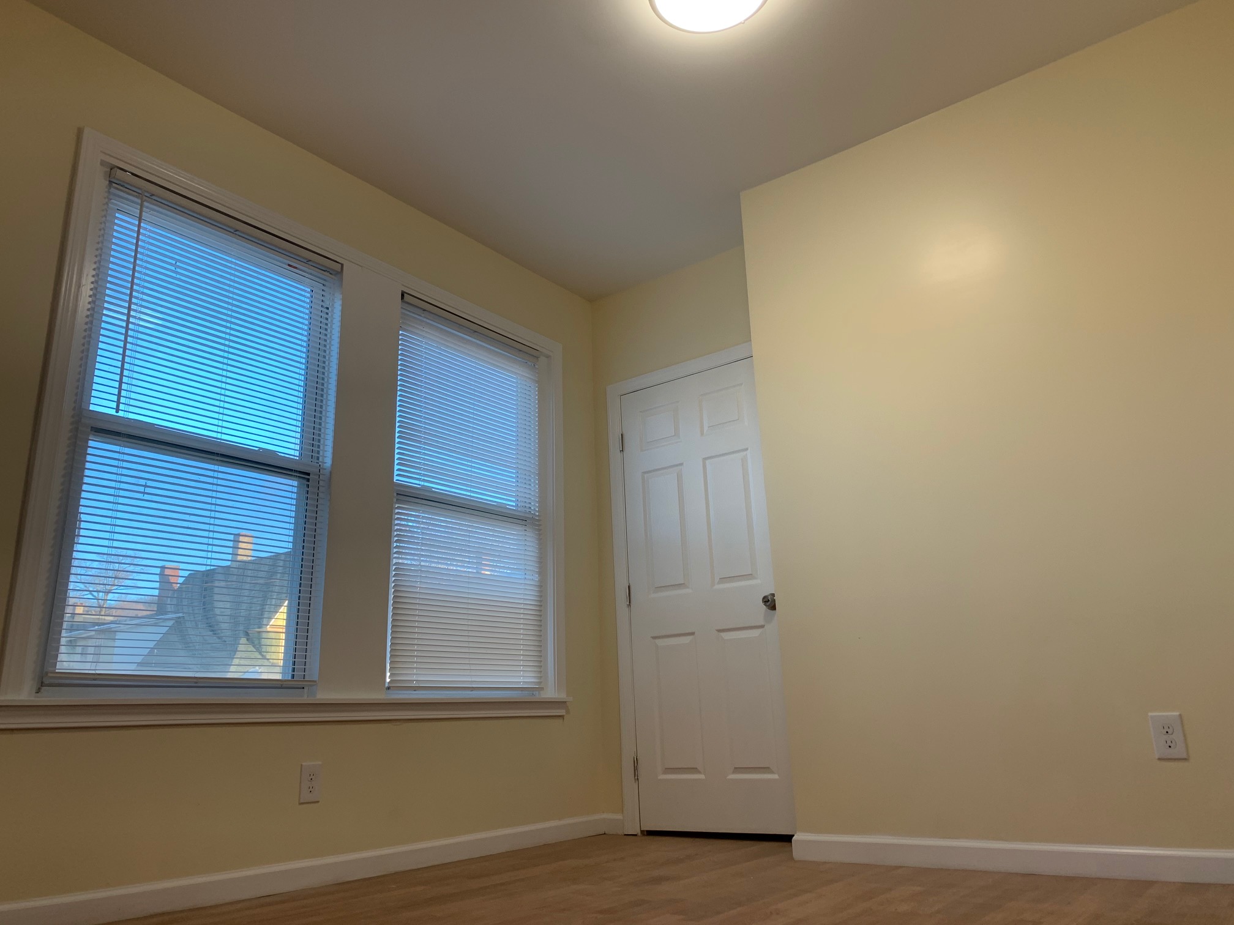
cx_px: 617
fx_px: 927
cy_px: 462
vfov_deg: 53.1
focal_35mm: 26
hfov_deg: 67.3
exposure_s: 1/120
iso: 64
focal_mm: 4.25
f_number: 1.8
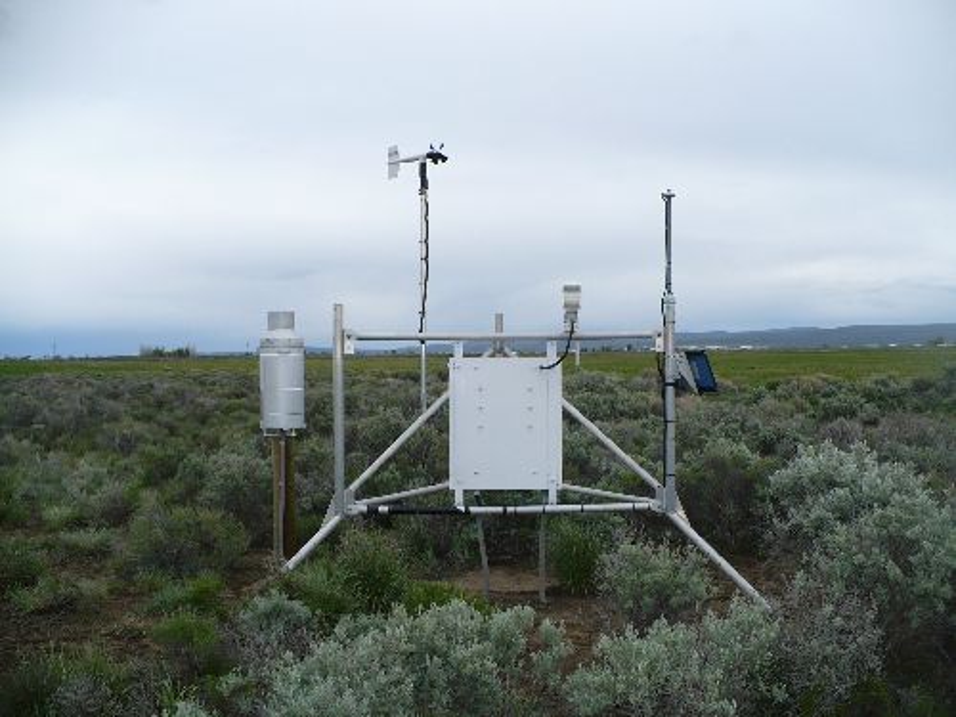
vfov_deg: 38.7
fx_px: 1022
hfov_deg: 50.1
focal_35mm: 37
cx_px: 478
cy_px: 358
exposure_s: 1/640
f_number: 2.8
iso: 100
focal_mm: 6.1
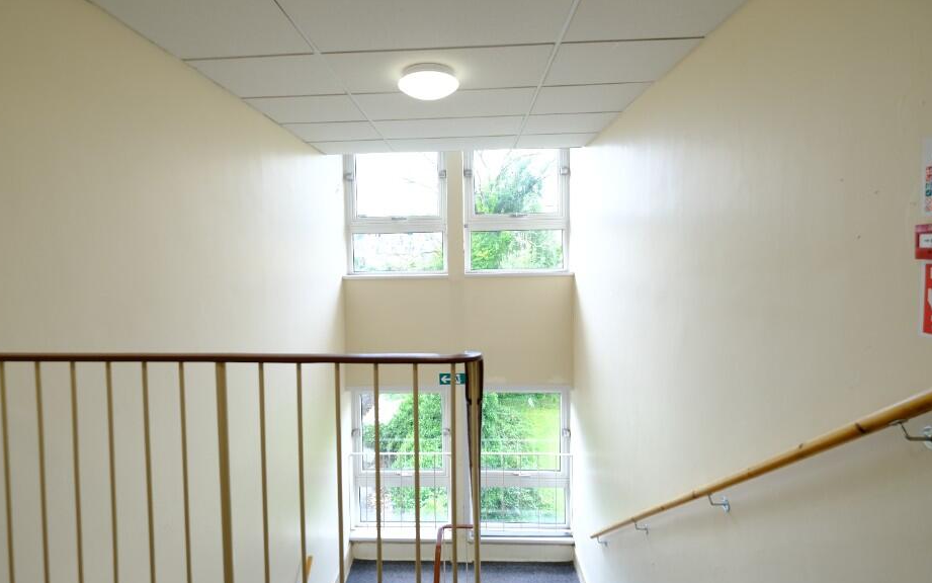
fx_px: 432
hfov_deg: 94.3
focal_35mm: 17
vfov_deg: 67.9
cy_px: 263
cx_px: 456
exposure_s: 1/34
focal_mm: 10
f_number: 4
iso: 160
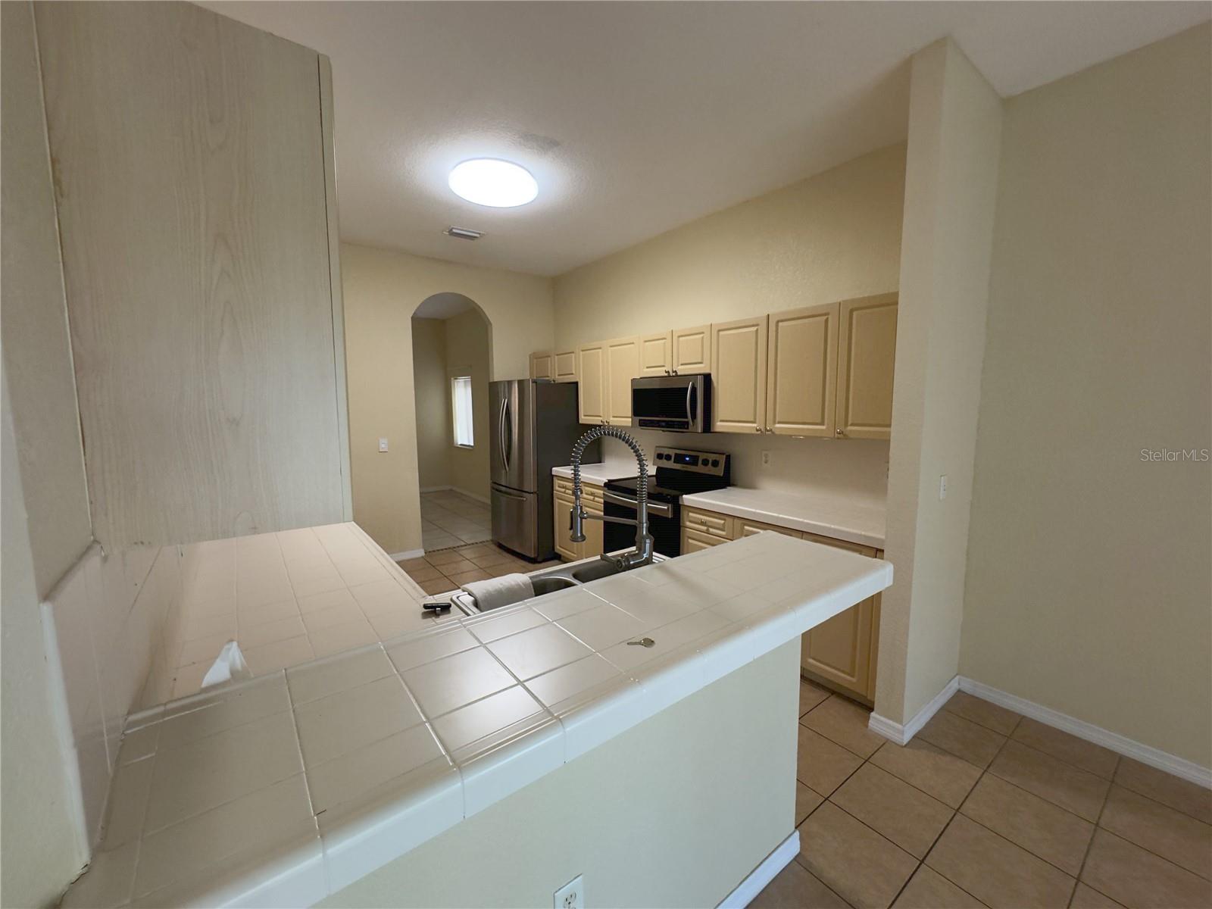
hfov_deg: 102.1
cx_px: 606
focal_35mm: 14
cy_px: 454
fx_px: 490
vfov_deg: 85.7
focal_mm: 2.22
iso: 320
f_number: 2.2
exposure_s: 1/60
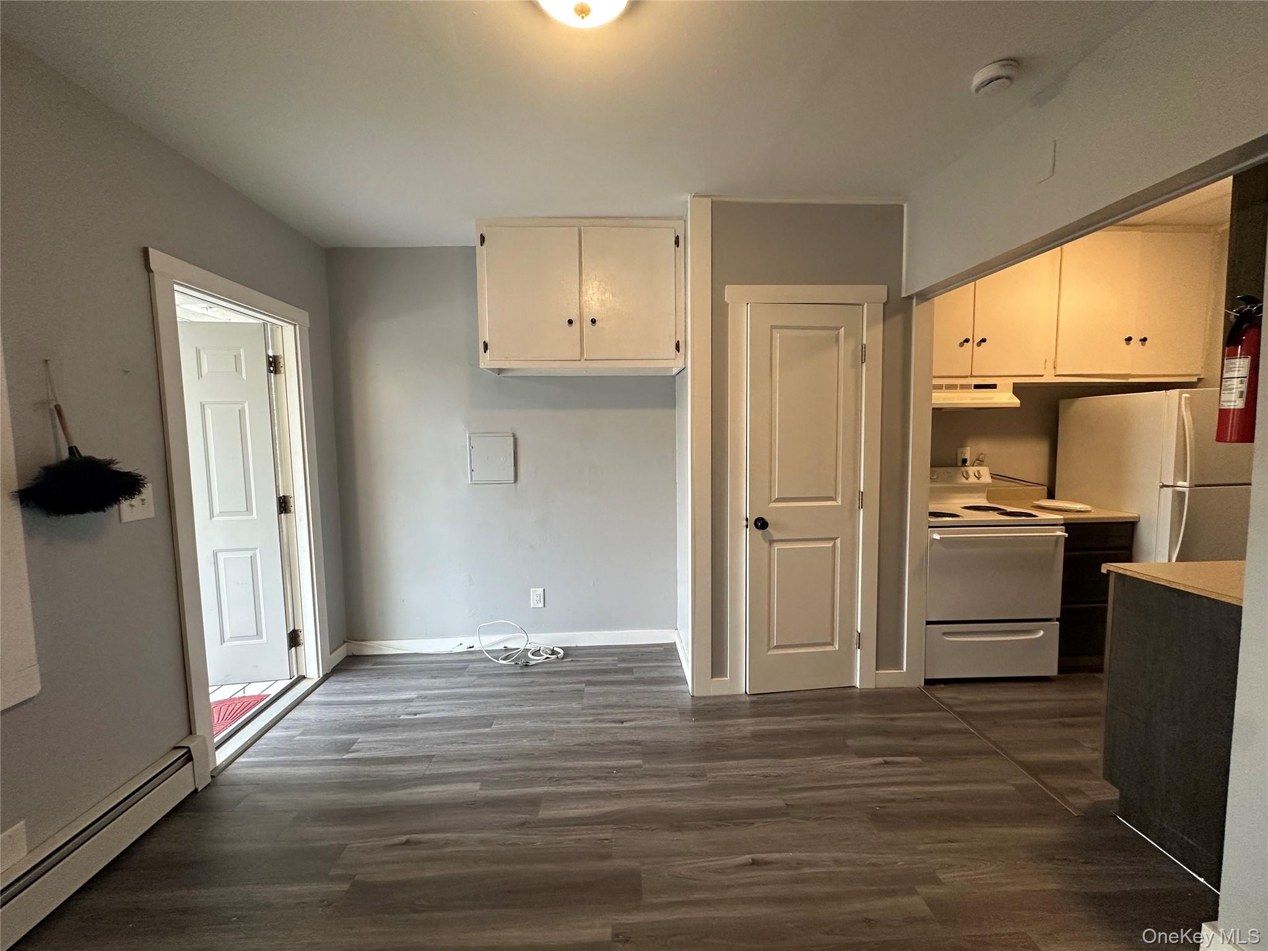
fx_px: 513
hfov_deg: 102.1
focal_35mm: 14
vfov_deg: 85.7
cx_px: 634
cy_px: 476
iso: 250
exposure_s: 1/120
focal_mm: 2.22
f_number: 2.2
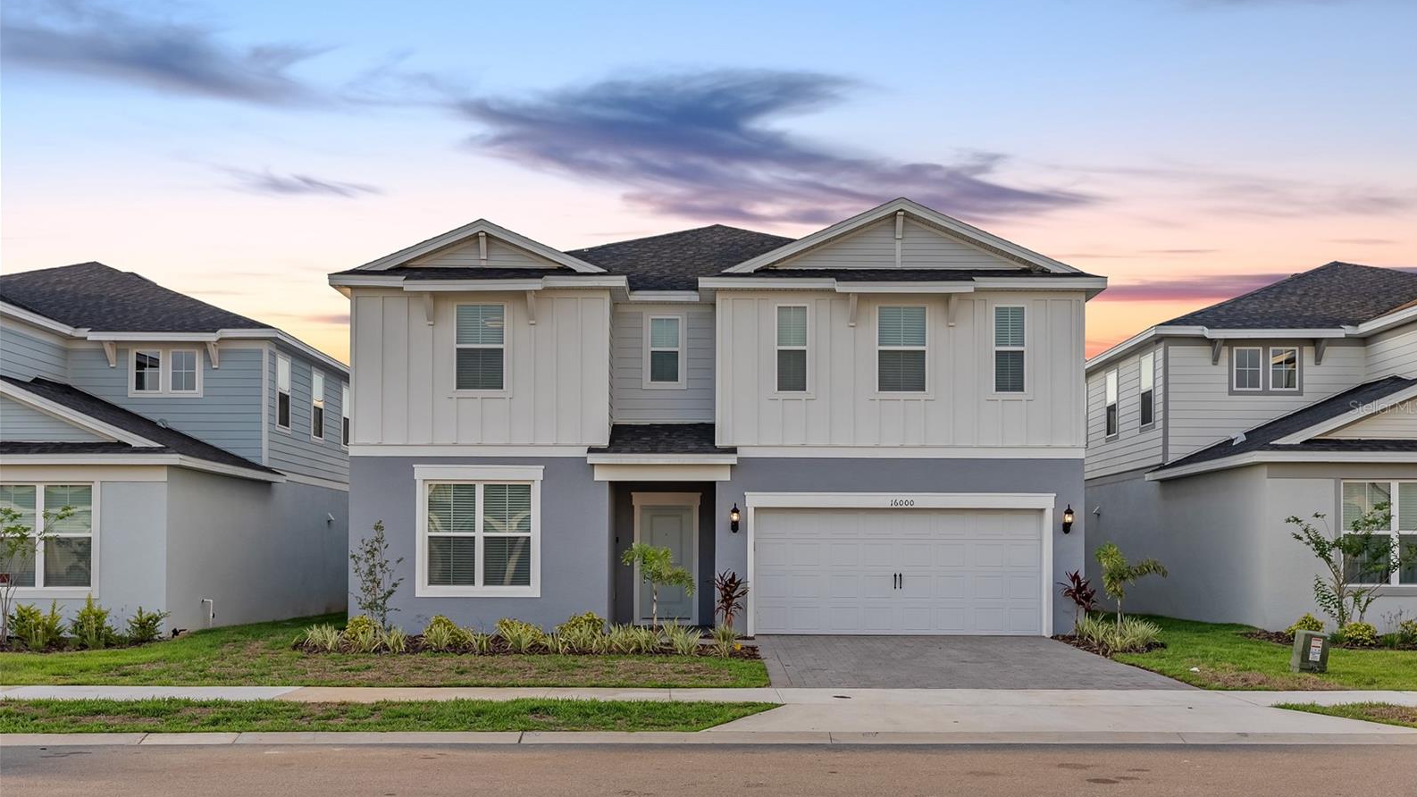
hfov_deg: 54.0
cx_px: 714
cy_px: 407
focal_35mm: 37
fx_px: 1390
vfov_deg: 32.0
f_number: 5.6
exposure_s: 1/160
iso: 200
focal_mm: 35
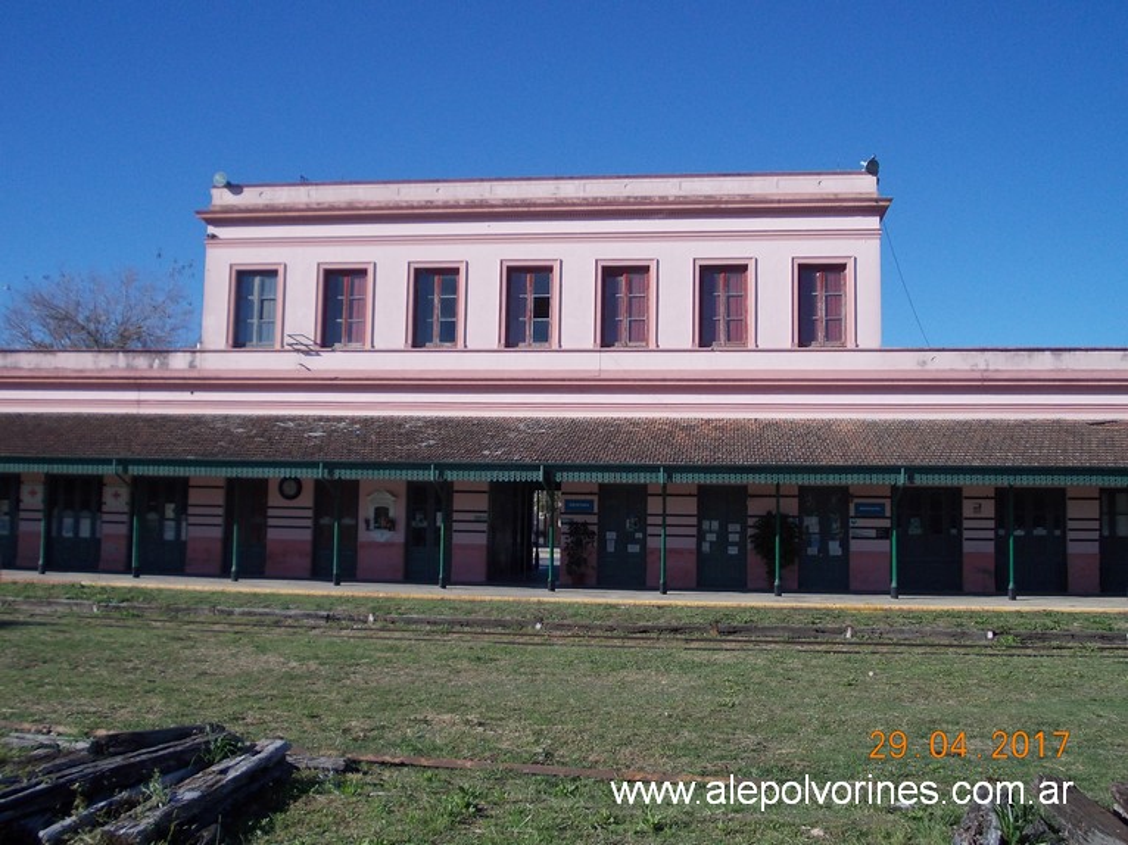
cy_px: 422
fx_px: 1238
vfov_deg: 37.7
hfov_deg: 49.0
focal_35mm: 38
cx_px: 564
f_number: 6.2
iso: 80
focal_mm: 5.3
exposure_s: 1/320
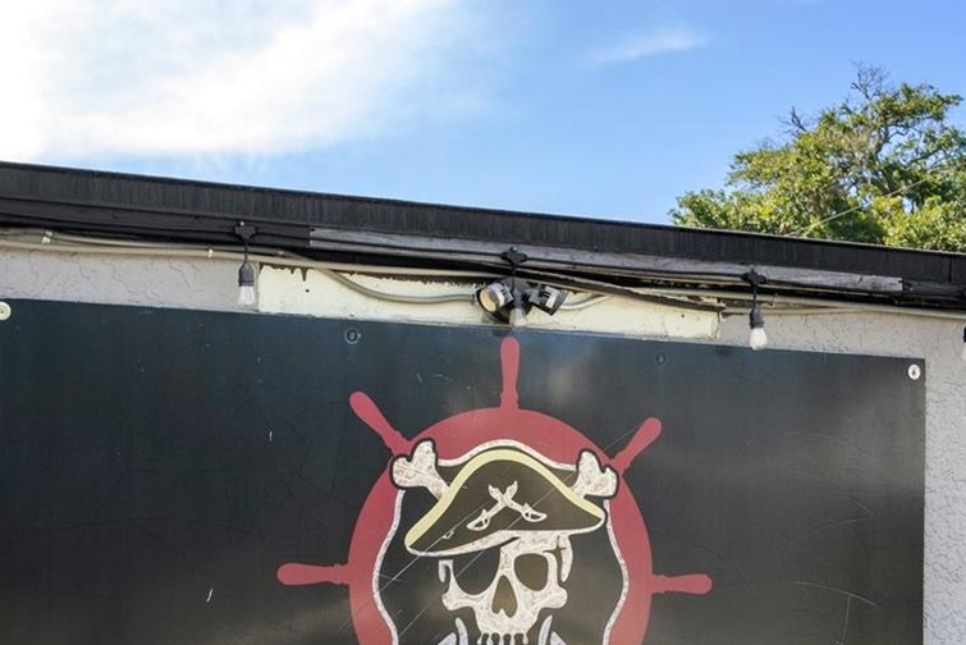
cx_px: 490
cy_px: 596
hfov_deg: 28.1
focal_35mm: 72
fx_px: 1933
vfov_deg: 18.6
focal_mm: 34
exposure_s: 1/200
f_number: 8
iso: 320
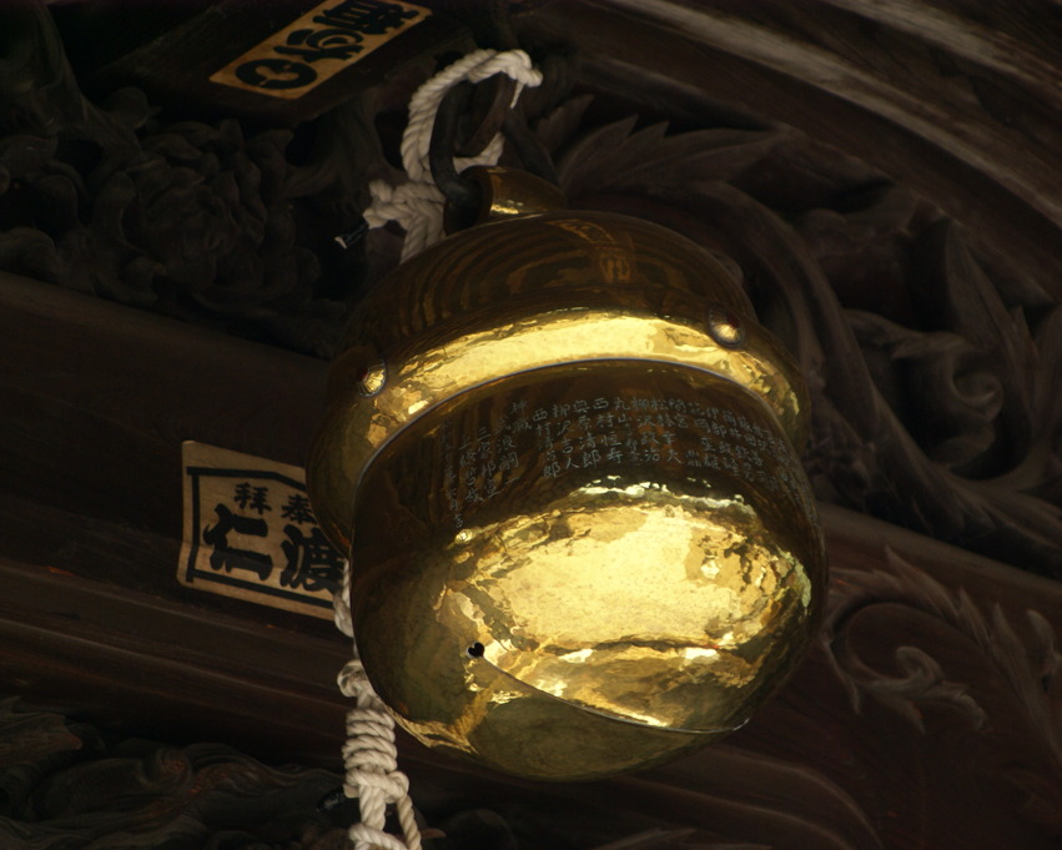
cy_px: 426
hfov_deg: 5.7
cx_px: 599
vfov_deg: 4.6
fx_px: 10656
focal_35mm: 339
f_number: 5.6
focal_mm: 200
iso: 200
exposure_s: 1/320
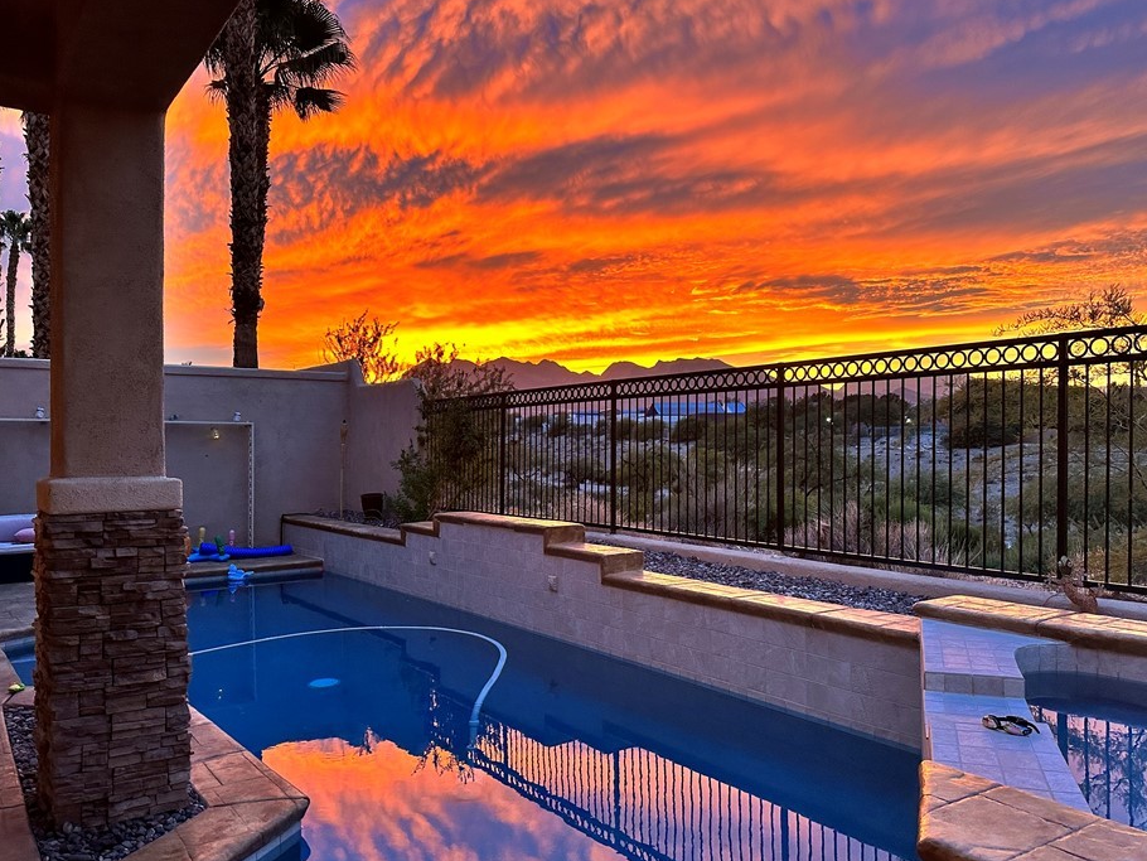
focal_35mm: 27
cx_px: 562
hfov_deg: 65.3
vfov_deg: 51.3
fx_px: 895
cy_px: 460
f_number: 1.78
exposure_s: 1/116
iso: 250
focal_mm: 6.86
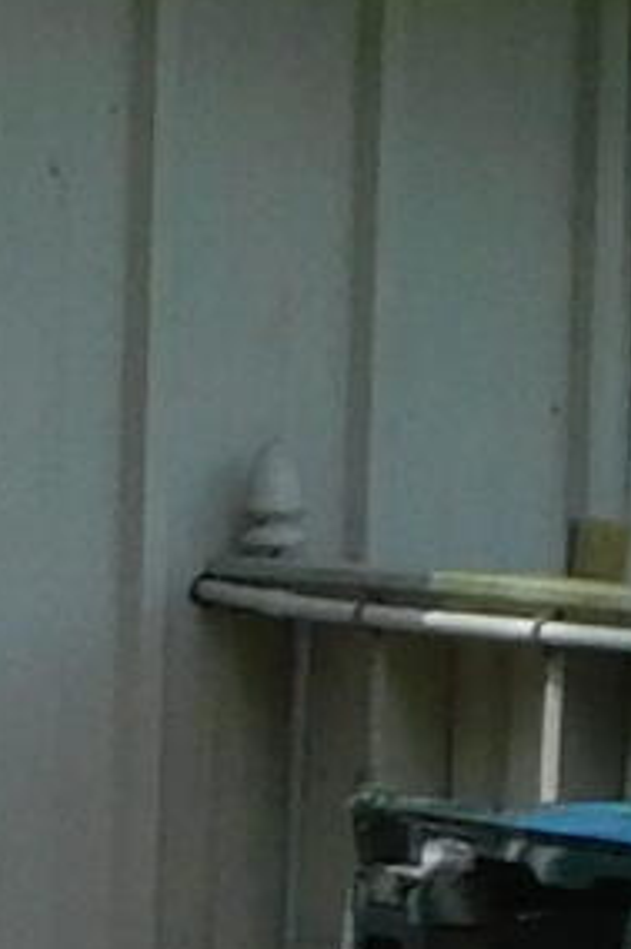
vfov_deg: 3.2
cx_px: -568
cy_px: 1574
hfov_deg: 2.1
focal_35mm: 649
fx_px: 17083
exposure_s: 1/640
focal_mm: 10.4
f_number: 4
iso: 125
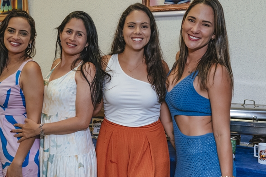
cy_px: 99
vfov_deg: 29.2
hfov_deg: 42.6
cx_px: 110
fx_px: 340
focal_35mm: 46
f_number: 2.5
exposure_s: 1/400
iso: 2500
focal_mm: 24
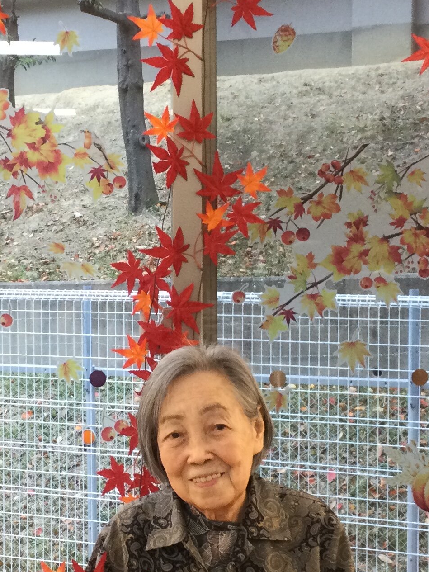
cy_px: 326
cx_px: 202
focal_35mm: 80
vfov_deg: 24.4
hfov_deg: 18.4
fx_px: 1322
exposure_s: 1/30
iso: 64
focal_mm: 3.3
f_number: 2.4
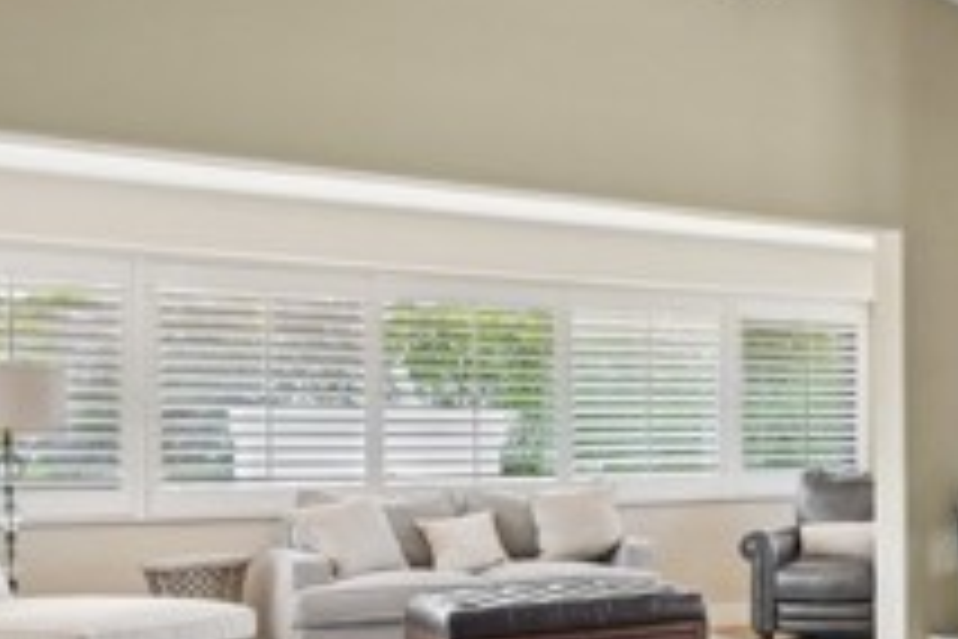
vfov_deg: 25.6
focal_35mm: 52
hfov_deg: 31.0
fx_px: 1397
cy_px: 428
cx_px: 1187
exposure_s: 1/3.33
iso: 400
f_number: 8
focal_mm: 17.5
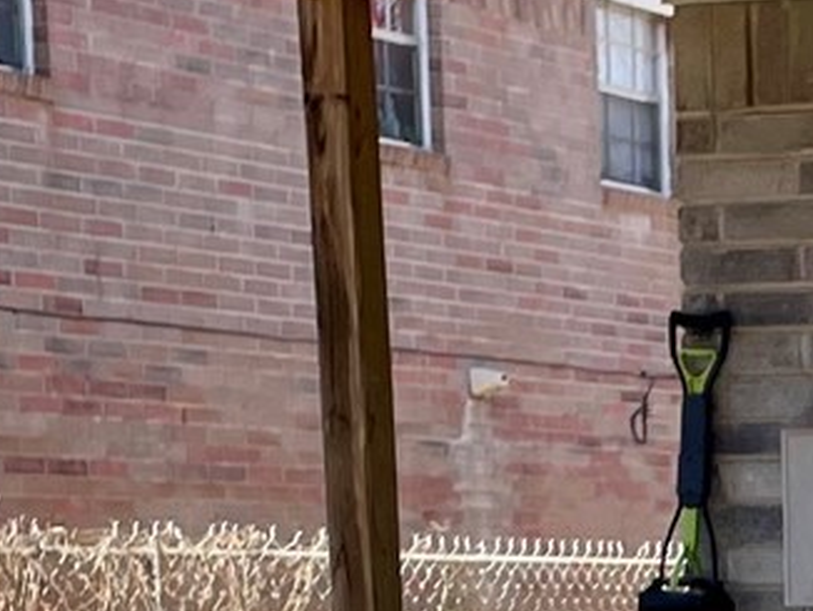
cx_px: 1160
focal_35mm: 153
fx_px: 3596
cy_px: 1062
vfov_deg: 9.3
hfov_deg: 12.4
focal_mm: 4.2
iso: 32
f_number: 1.6
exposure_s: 1/1233
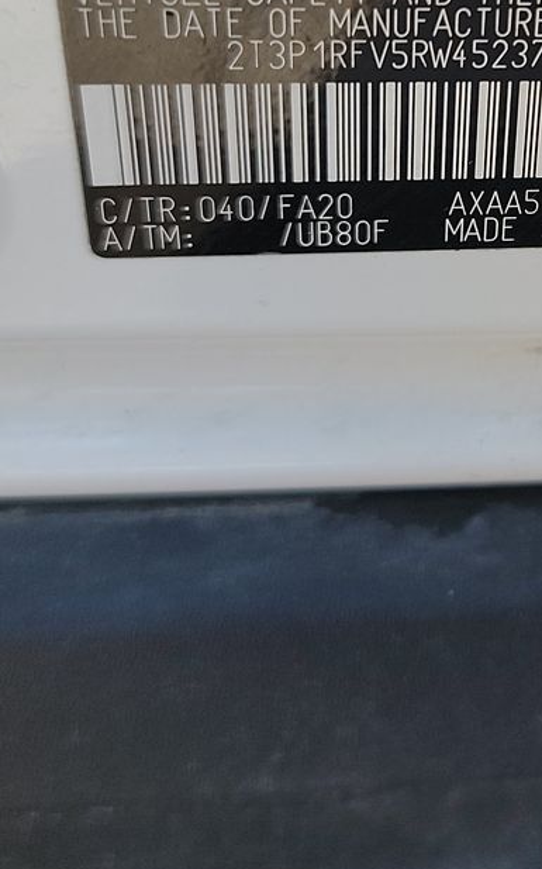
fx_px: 1562
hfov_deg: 18.9
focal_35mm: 66
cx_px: 608
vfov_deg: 30.4
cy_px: 180
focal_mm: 6.7
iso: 63
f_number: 1.8
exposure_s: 1/119
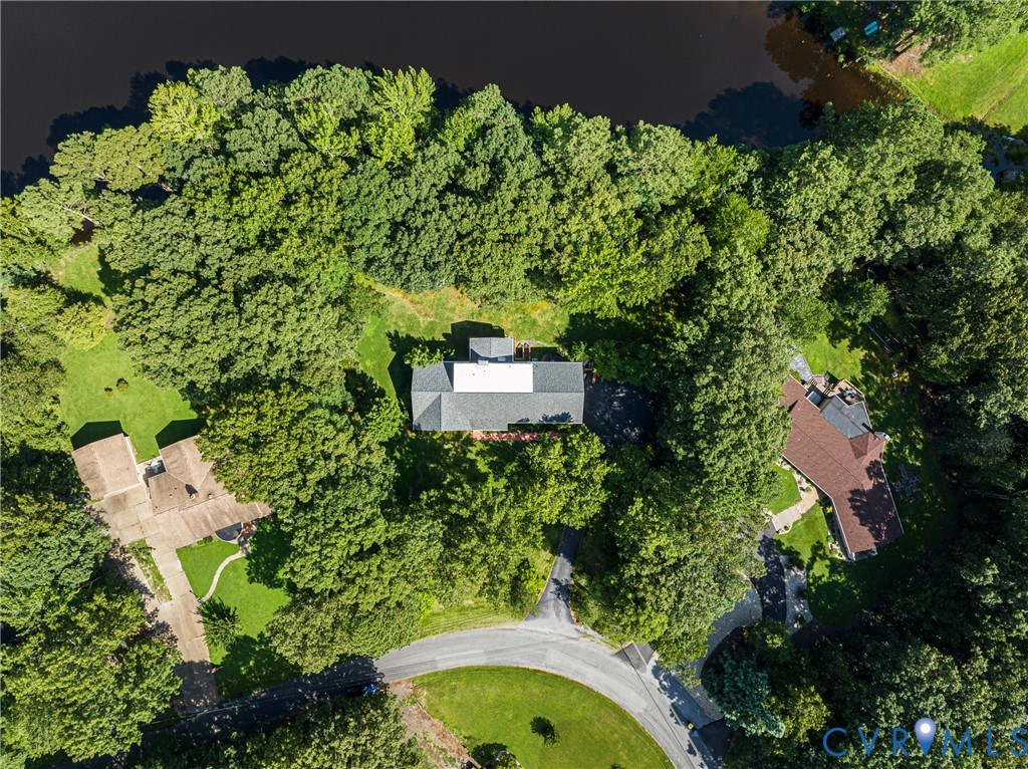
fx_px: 712
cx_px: 514
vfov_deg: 56.7
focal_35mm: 24
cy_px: 384
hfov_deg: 71.6
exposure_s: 1/100
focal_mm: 12.29
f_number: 8
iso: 100
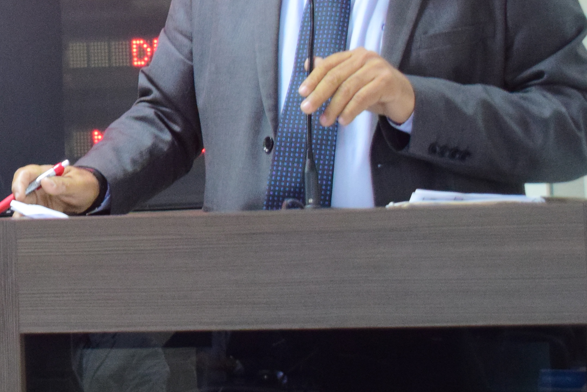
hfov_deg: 4.5
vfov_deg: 3.0
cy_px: 67
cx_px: -40
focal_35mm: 460
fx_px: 7501
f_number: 6.3
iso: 1600
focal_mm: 110
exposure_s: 1/80
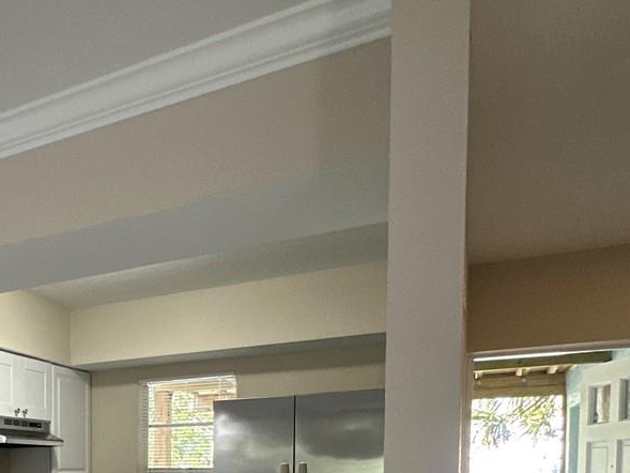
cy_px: 502
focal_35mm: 38
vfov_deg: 33.6
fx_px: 692
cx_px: 19
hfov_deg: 43.0
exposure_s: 1/60
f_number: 2.2
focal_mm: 2.22
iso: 160
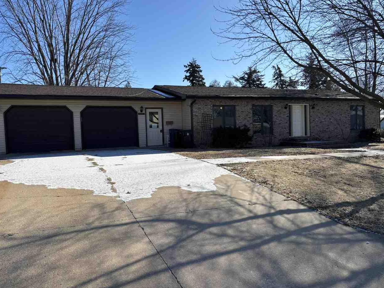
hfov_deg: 65.3
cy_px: 139
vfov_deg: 51.3
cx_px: 191
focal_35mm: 27
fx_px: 299
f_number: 1.6
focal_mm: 5.96
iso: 50
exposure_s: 1/3534
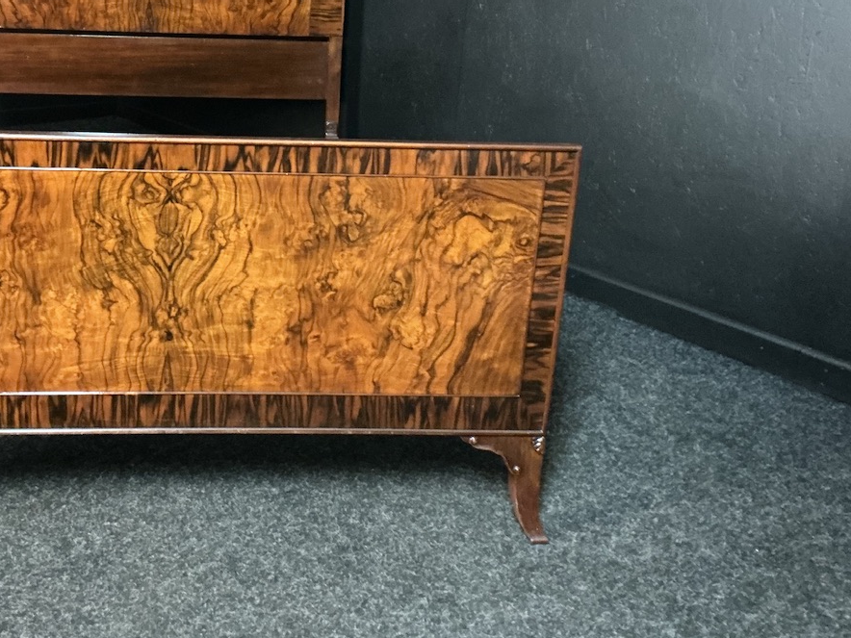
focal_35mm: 42
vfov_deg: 33.9
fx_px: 1033
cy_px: 193
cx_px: 243
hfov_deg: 43.7
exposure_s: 1/17
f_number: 1.8
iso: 500
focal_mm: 3
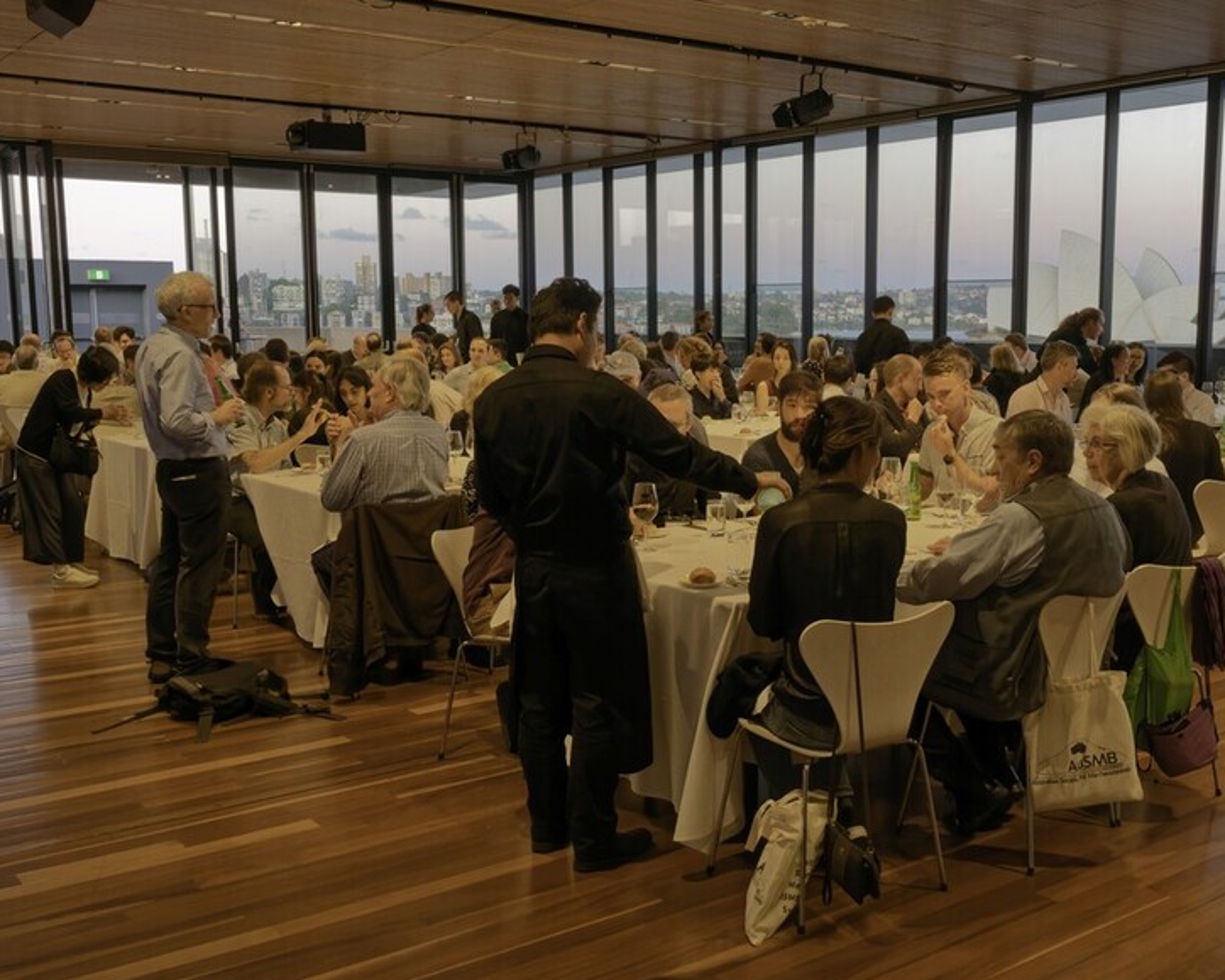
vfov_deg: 42.2
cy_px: 524
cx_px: 733
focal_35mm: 35
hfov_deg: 51.2
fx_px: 1269
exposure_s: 1/100
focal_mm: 18.2
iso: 6400
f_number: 8
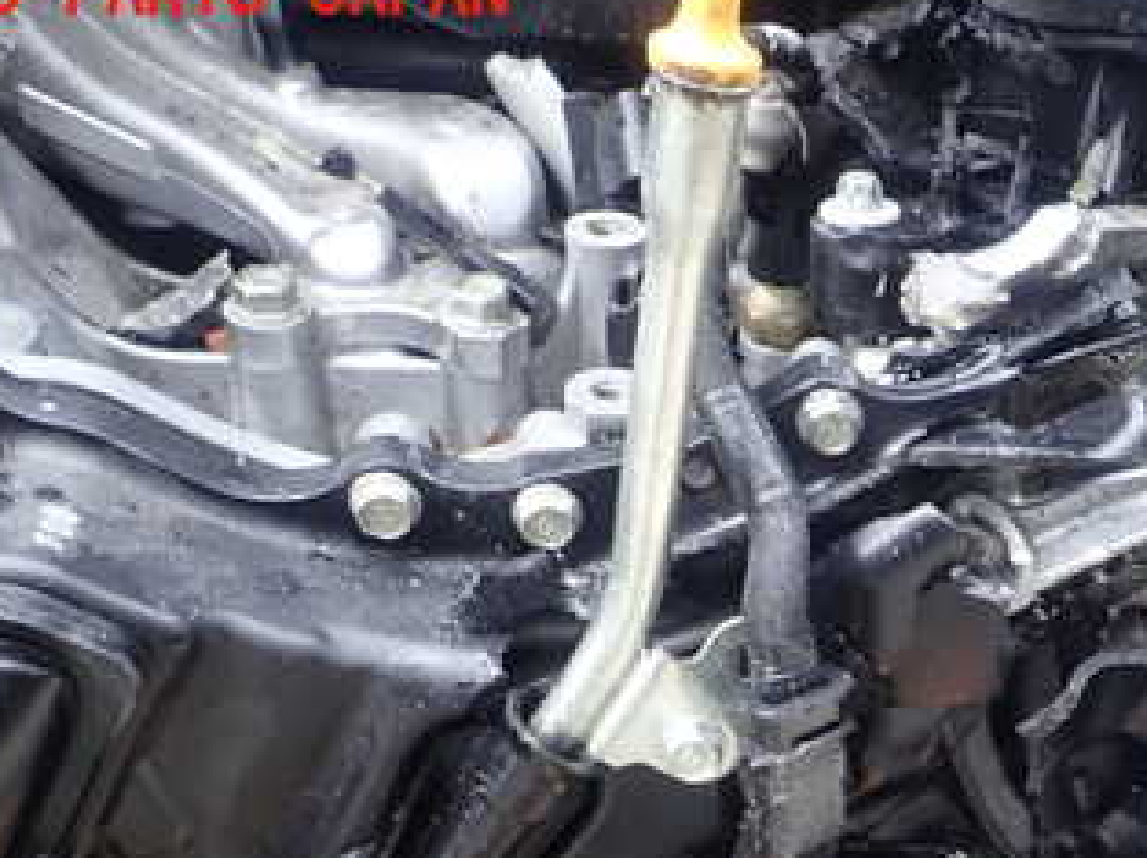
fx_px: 1589
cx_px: 942
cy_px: 770
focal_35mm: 48
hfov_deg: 38.0
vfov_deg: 29.0
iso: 100
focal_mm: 4.5
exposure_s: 1/60
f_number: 2.8
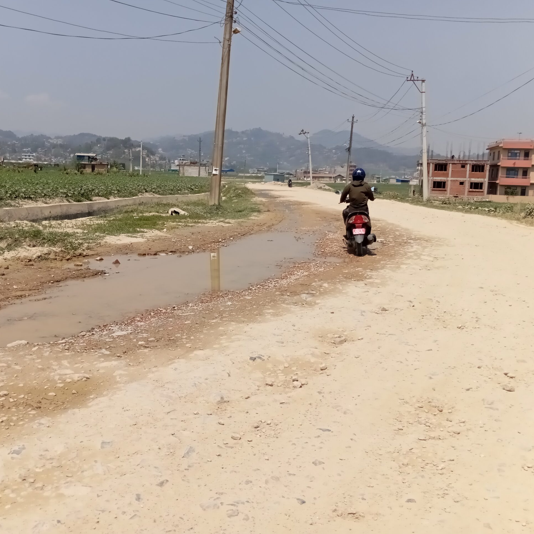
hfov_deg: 49.7
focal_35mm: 33
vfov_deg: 49.7
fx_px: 576
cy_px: 267
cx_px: 243
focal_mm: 4.25
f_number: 1.8
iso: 53
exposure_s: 1/1866
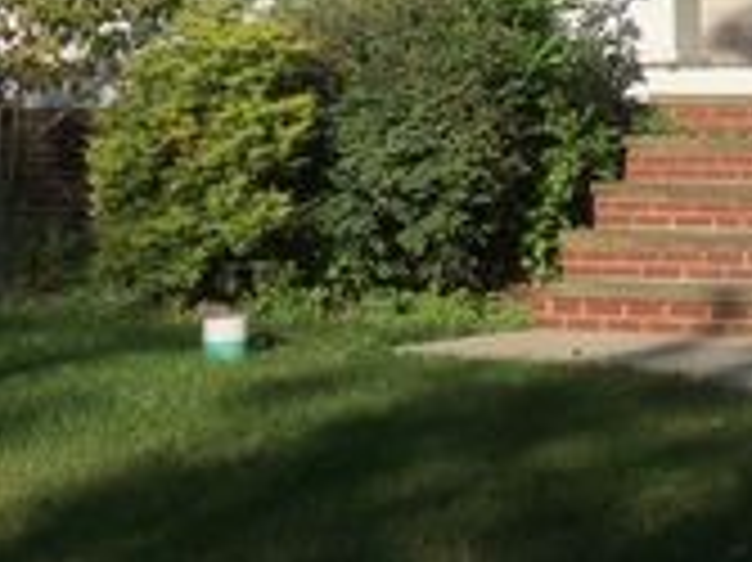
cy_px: -272
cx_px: 829
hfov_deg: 22.0
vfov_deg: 16.1
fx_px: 1824
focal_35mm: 84
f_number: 8.6
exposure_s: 1/100
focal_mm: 5.1
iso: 64
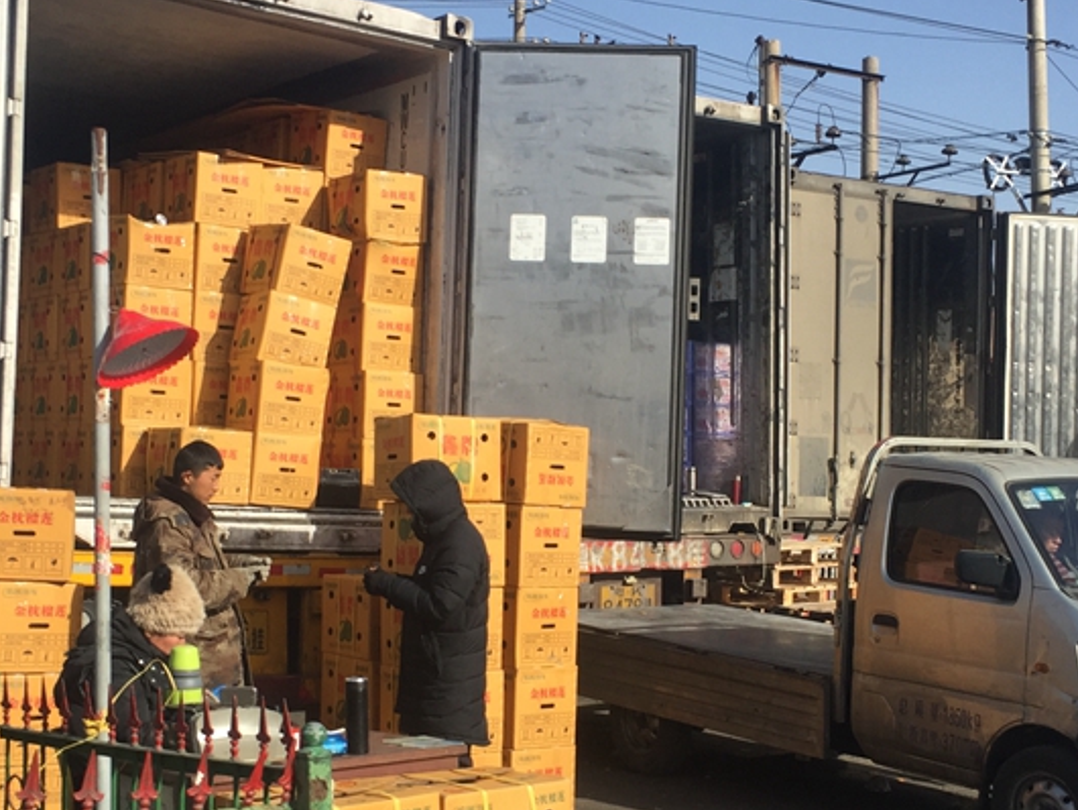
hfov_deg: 34.3
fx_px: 1745
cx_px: 551
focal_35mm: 56
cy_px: 472
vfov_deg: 26.1
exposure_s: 1/1582
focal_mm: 4.15
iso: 32
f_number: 2.2
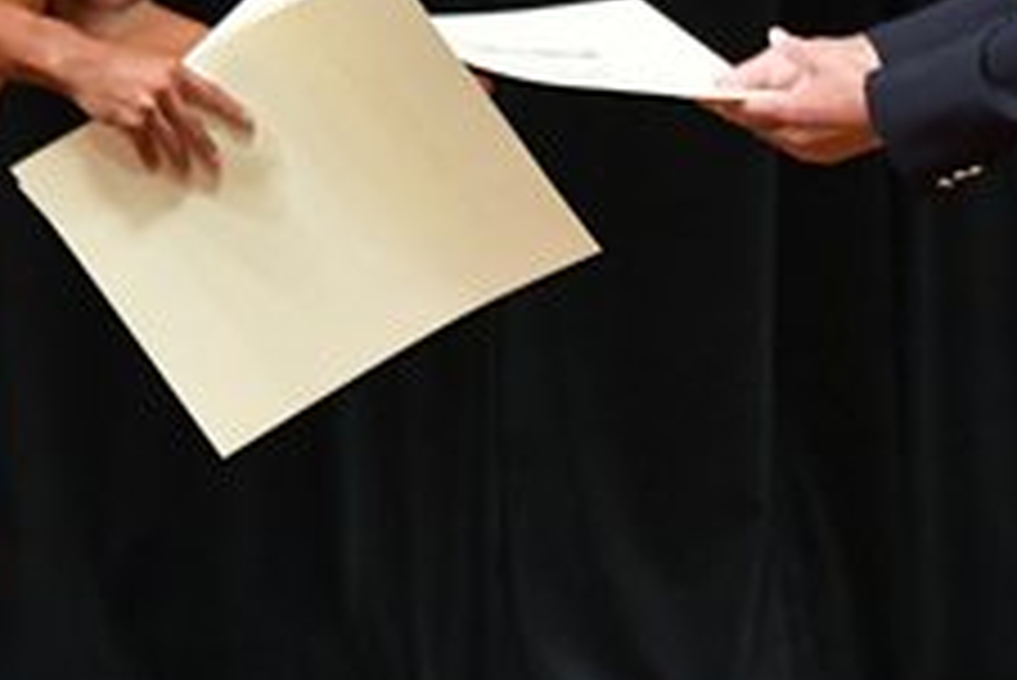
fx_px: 24705
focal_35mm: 874
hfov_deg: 2.4
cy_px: 32
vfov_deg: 1.6
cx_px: 979
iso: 5000
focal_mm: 170
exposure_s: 1/400
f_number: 5.6
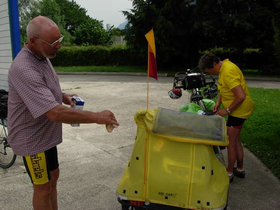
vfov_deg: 37.7
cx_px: 140
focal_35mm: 38
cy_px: 105
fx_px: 307
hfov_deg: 49.0
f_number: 4.9
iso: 79
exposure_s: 1/575
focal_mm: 6.3
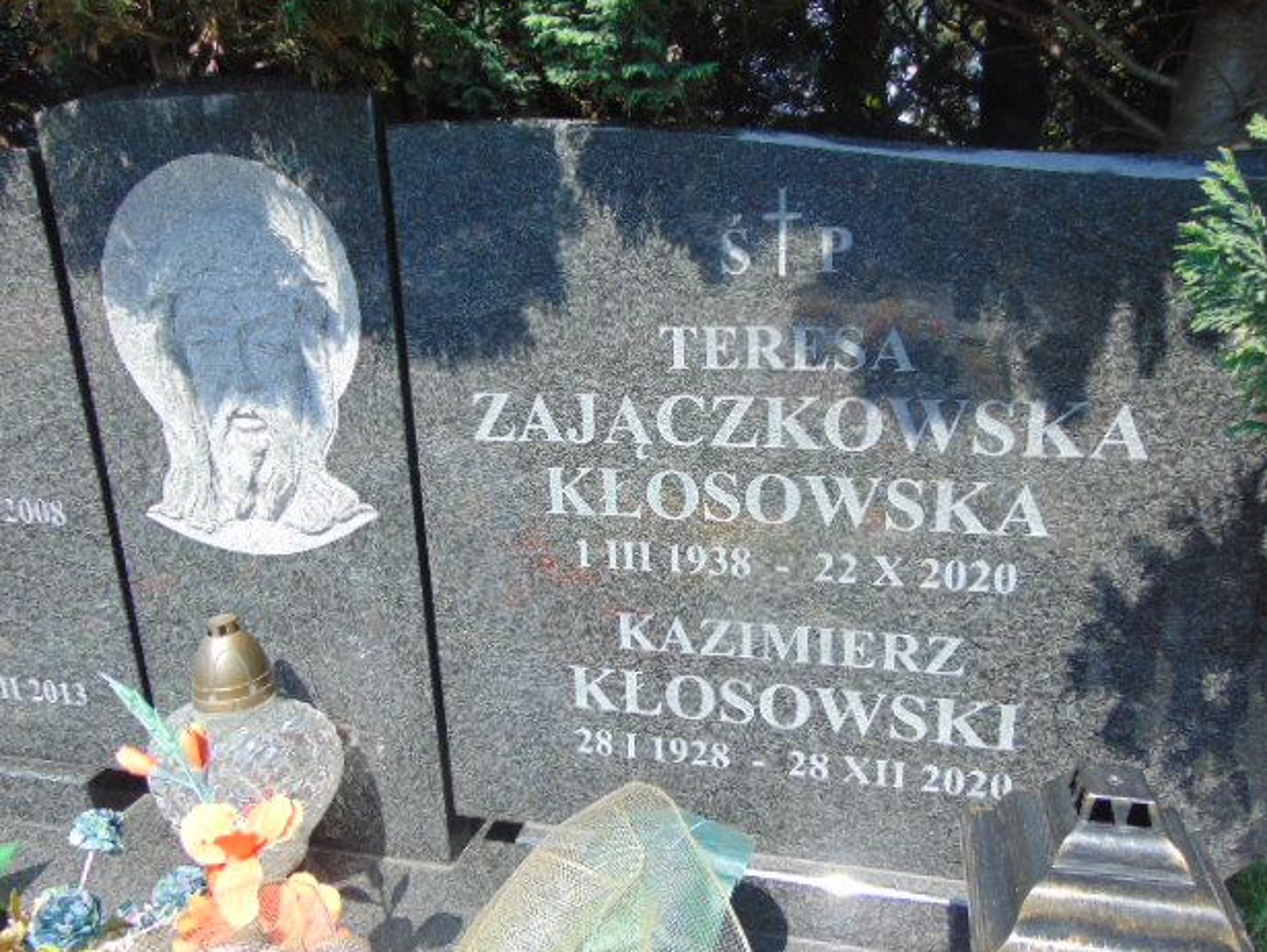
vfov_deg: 53.1
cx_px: 626
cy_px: 476
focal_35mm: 26
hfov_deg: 67.3
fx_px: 952
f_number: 3
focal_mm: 4.5
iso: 80
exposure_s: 1/500
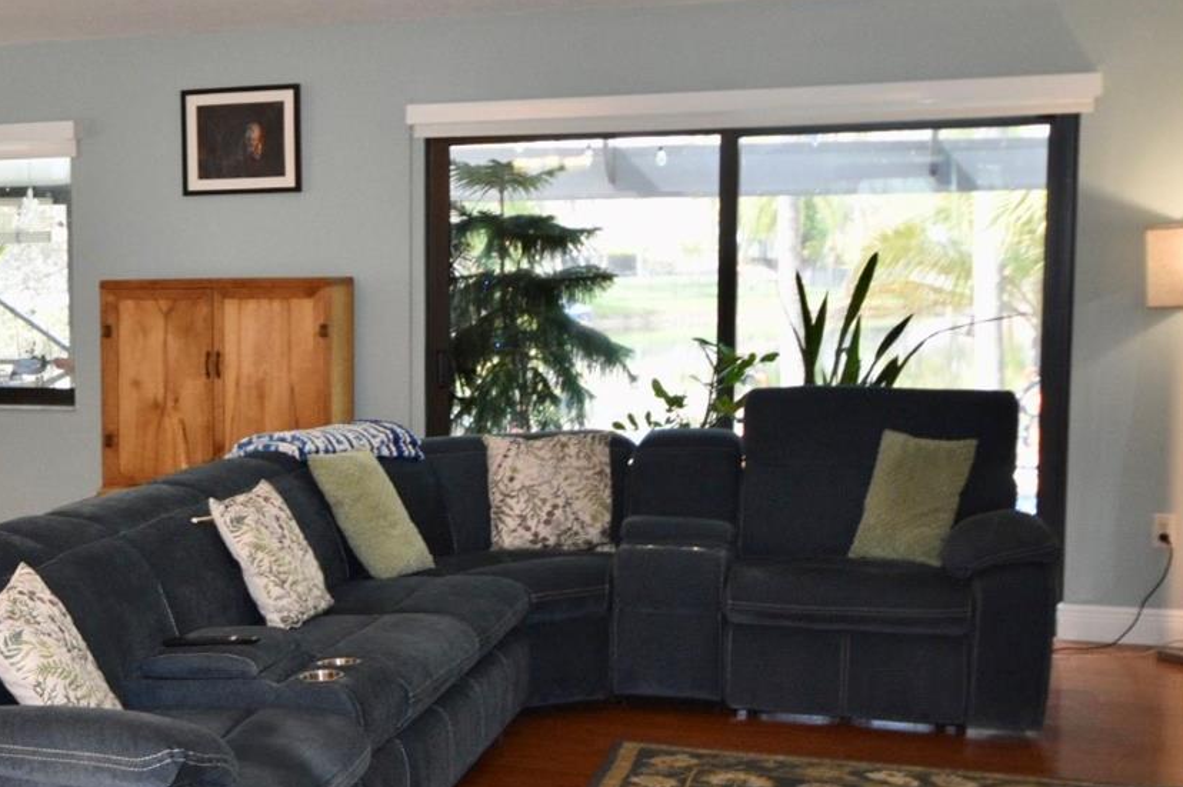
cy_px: 436
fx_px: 1905
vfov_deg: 23.3
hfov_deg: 32.8
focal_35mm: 58
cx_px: 129
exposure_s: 1/60
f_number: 5.6
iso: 900
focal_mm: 20
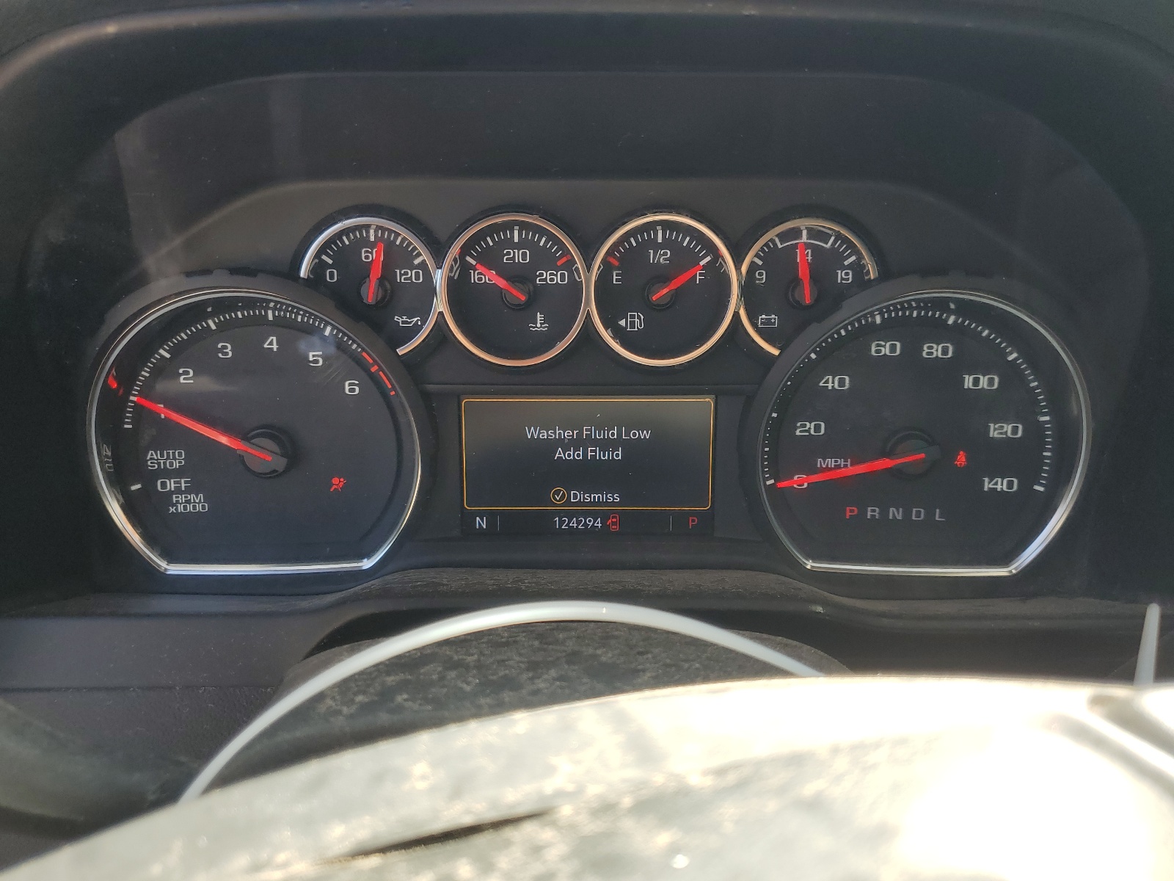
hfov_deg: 67.3
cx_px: 587
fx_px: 882
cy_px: 440
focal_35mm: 26
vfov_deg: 53.1
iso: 50
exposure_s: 1/323
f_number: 1.5
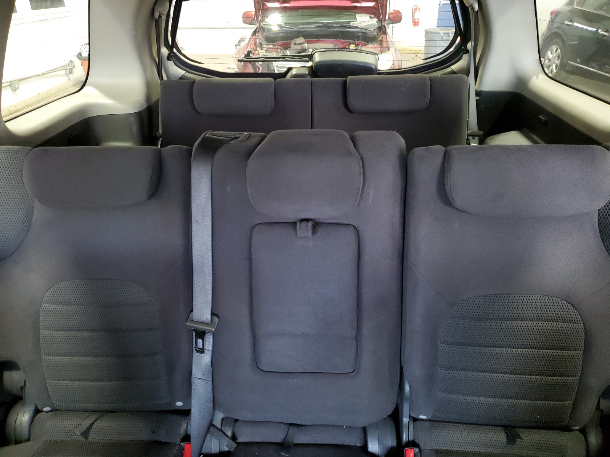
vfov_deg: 53.1
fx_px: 458
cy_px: 228
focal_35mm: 26
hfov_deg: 67.3
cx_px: 305
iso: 310
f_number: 1.5
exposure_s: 1/17
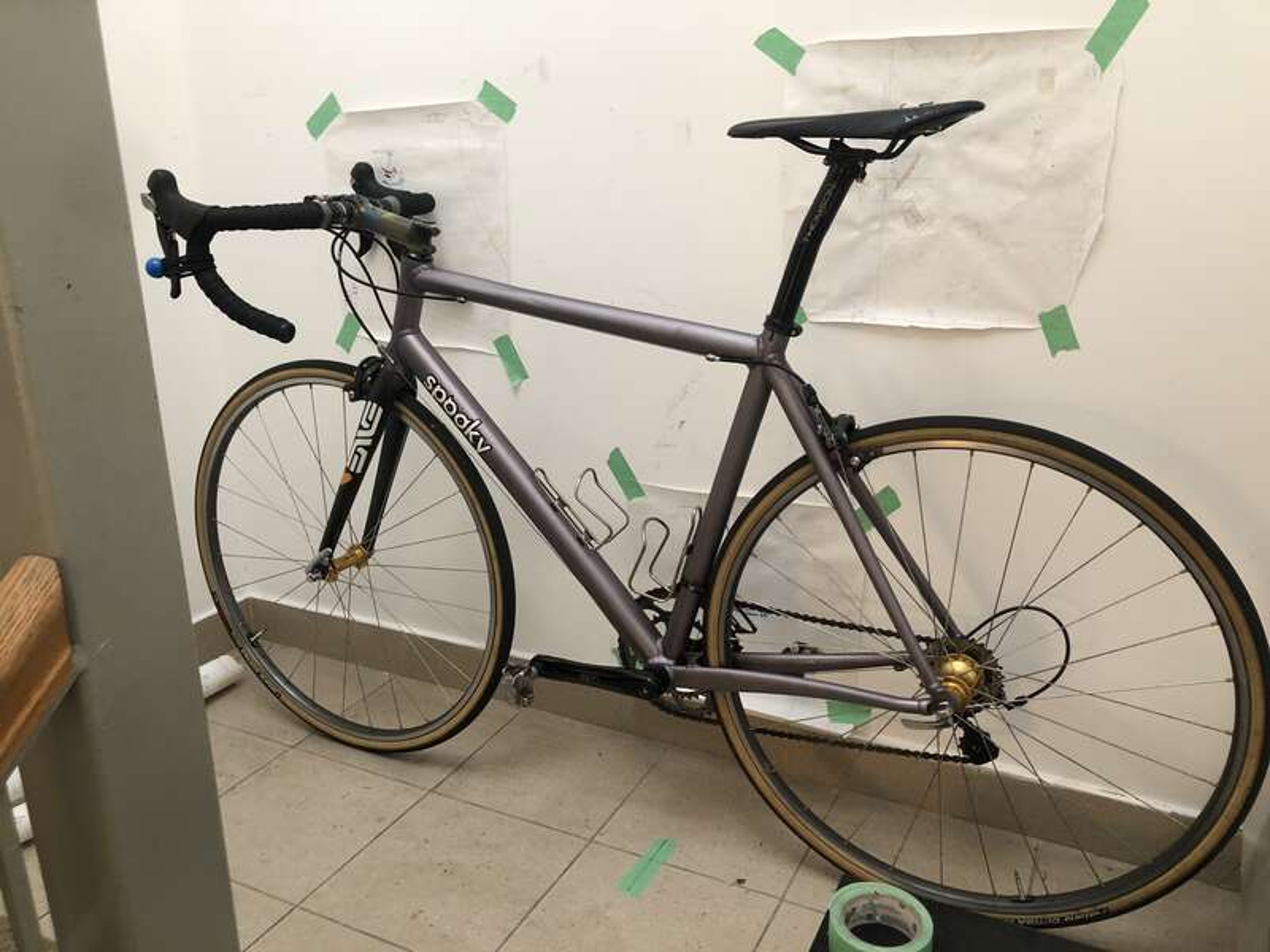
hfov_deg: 63.4
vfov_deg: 49.7
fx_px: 1027
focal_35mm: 28
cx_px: 635
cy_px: 476
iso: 40
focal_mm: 3.99
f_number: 1.8
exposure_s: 1/24
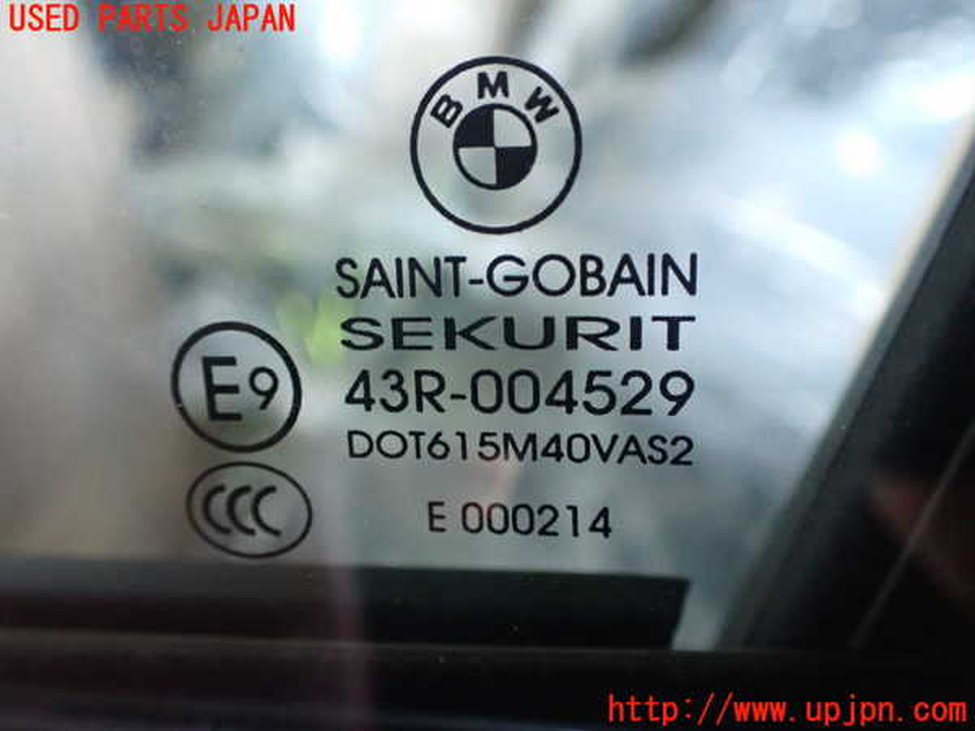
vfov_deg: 46.8
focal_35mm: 30
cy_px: 366
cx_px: 488
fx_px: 845
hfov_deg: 60.0
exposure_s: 1/30
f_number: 2.3
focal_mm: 5.4
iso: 1000
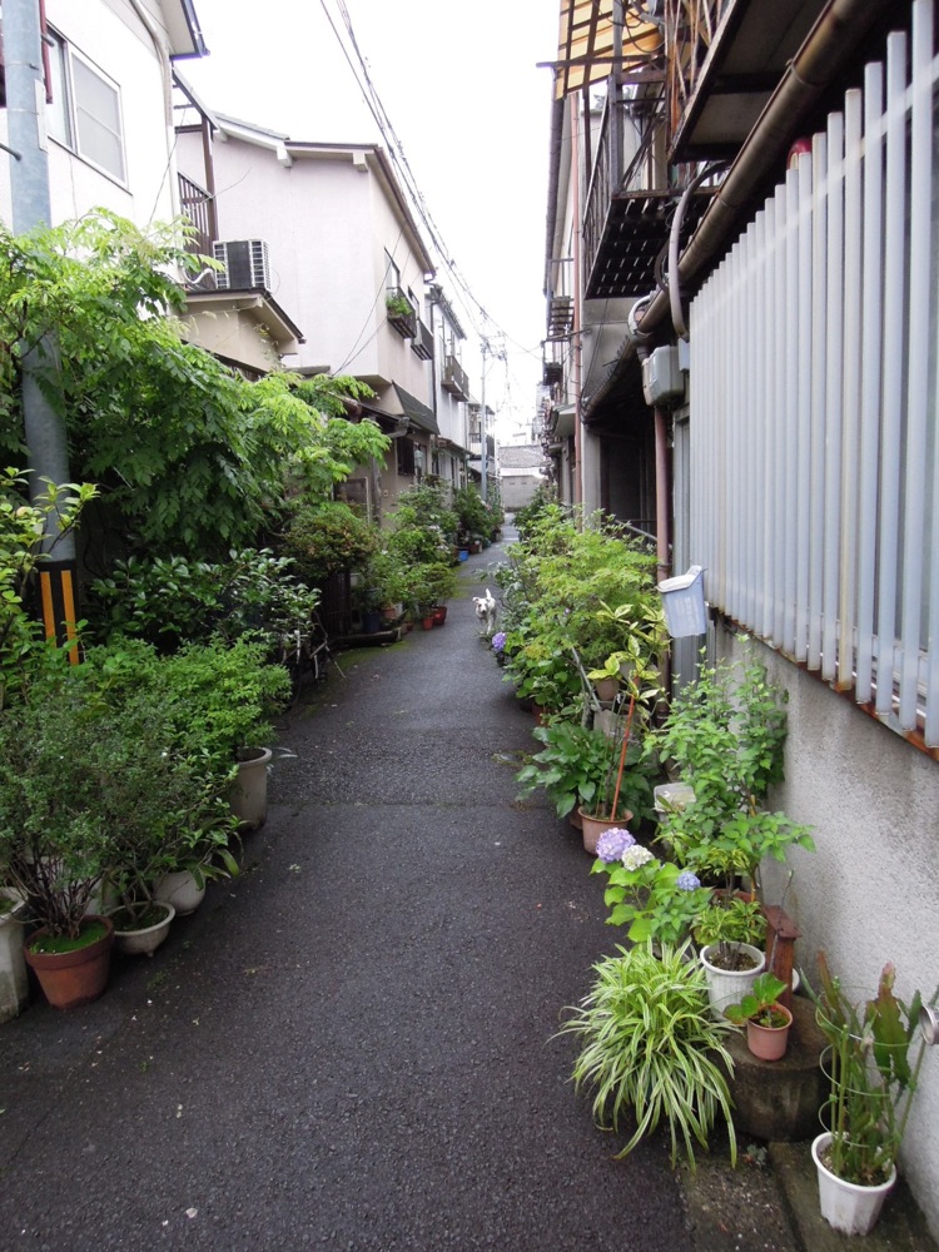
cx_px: 470
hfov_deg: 56.8
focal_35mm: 24
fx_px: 868
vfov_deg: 71.6
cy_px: 626
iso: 400
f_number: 2.8
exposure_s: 1/25
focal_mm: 4.3
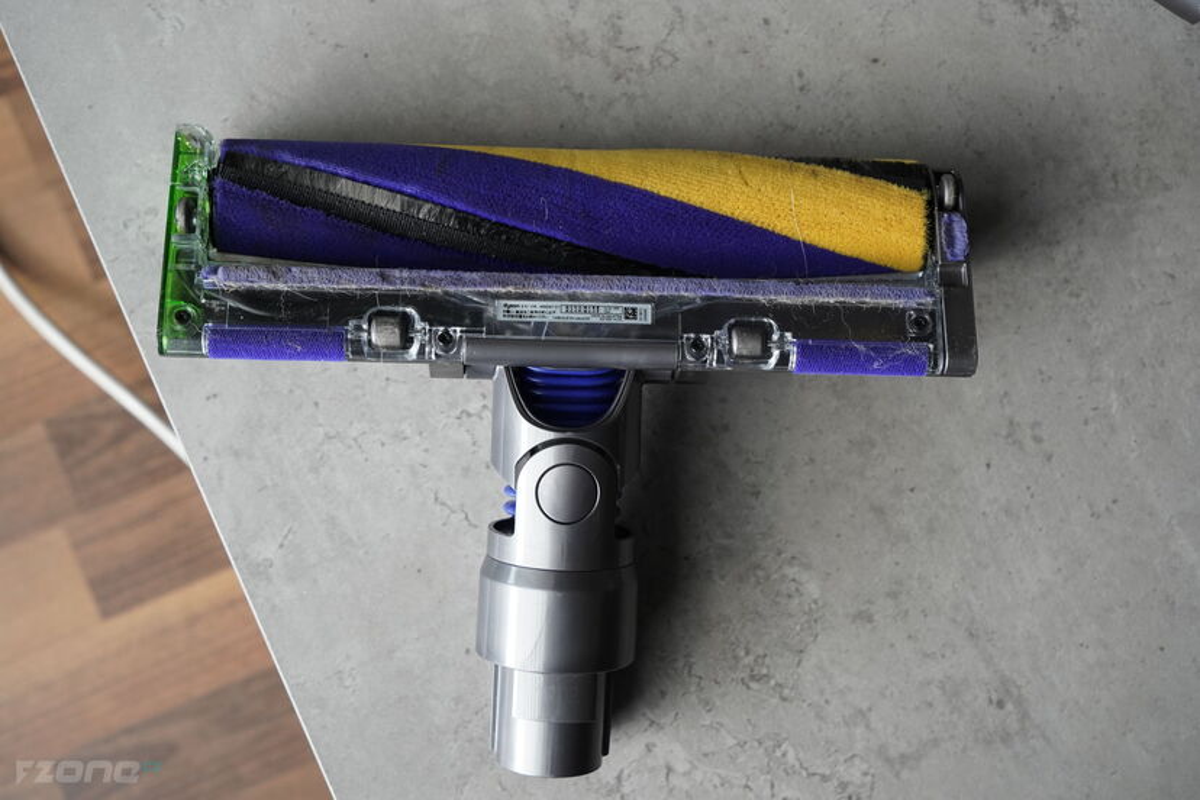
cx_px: 600
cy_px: 400
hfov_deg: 41.9
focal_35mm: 47
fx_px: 1567
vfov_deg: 28.6
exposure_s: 1/160
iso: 2000
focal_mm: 47
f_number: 7.1
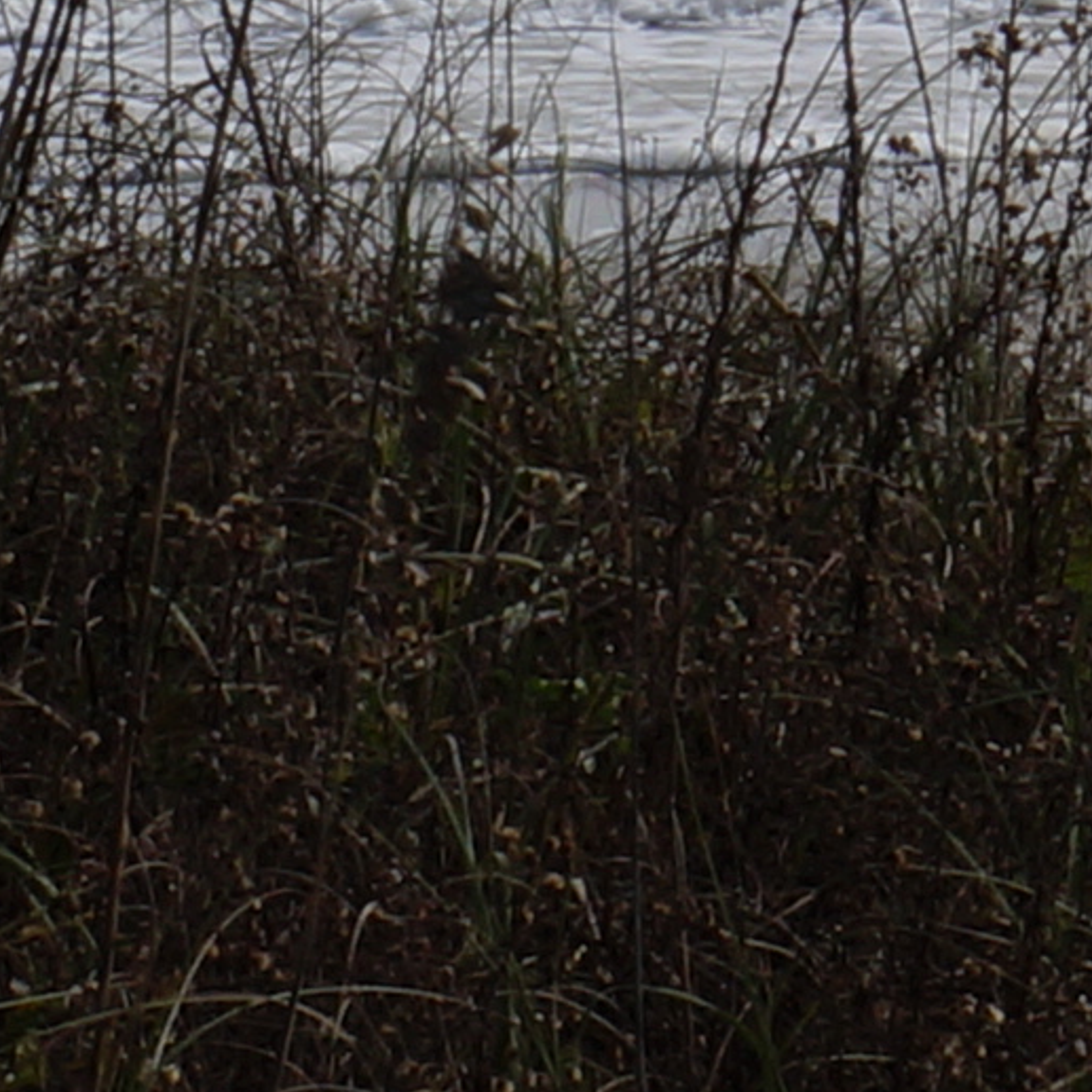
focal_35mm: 430
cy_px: -2203
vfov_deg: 3.9
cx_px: 2258
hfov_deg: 4.0
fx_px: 15347
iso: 100
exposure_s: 1/160
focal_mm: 32
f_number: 16
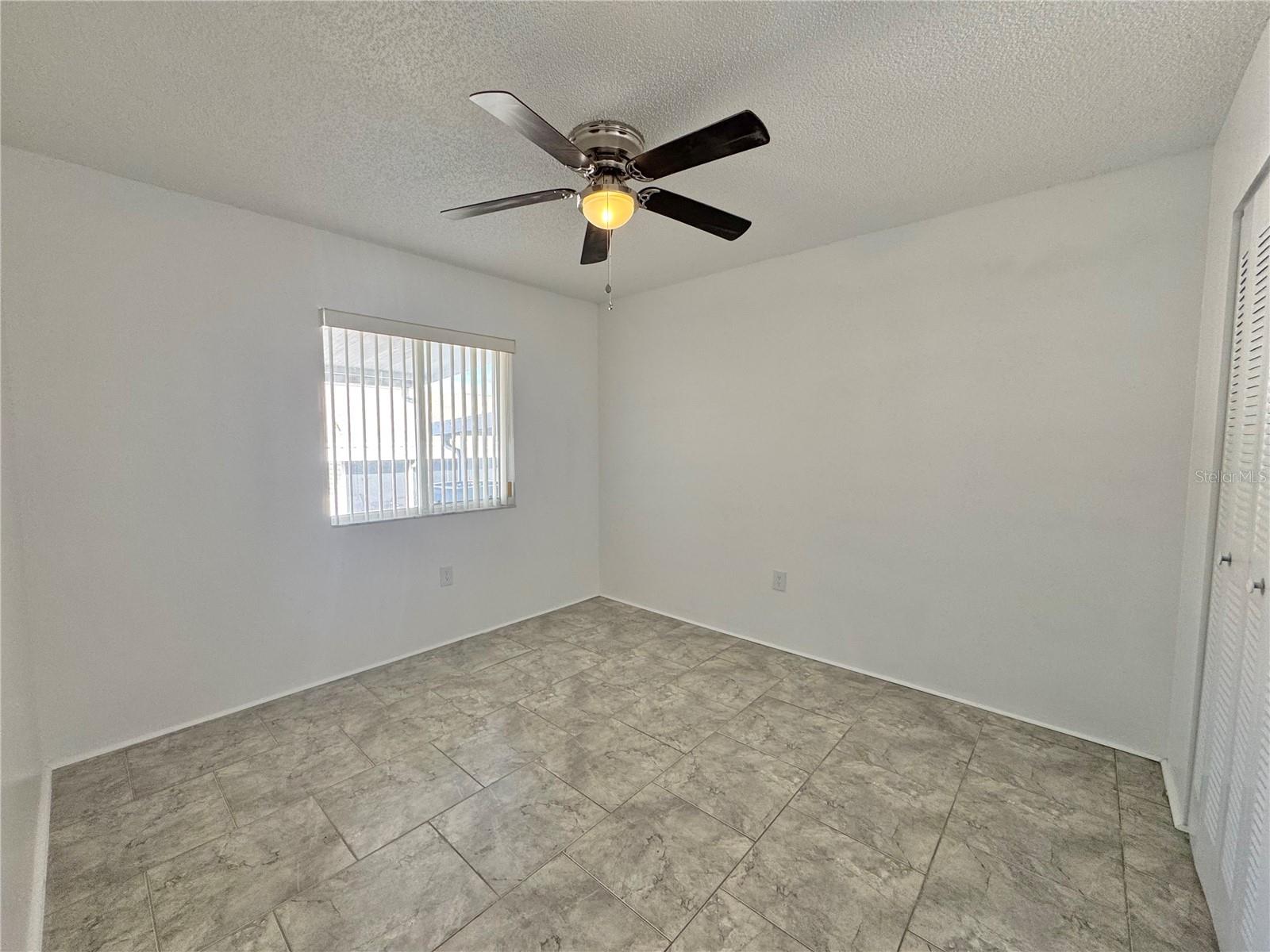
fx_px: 514
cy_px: 476
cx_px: 635
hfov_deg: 102.1
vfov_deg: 85.7
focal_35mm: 14
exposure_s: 1/120
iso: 125
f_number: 2.2
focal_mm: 2.22
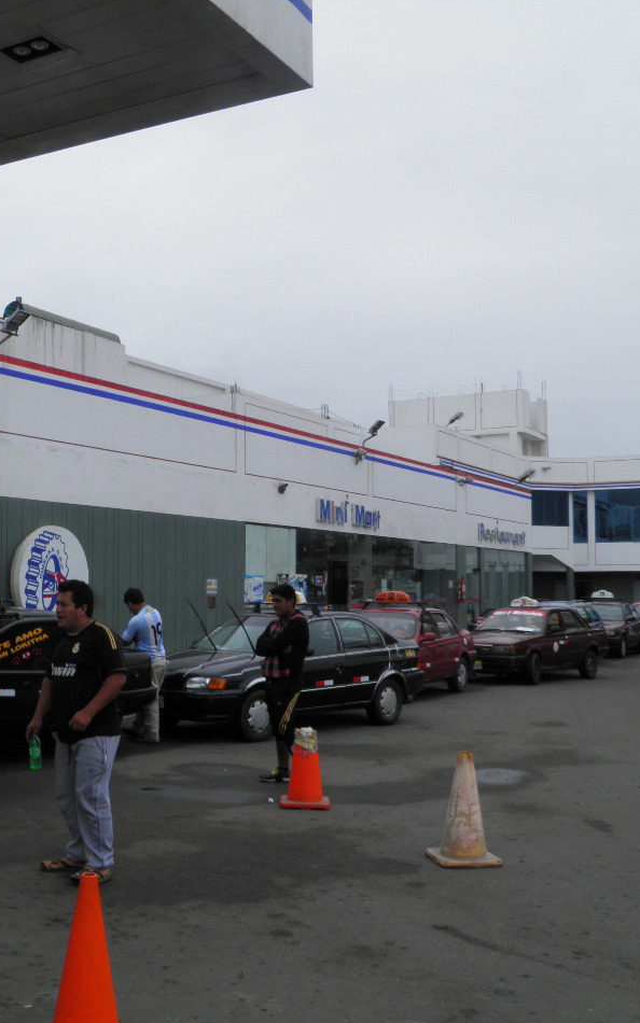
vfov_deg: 49.3
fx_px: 1116
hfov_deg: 31.1
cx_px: 112
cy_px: 509
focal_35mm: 40
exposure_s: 1/250
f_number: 5.7
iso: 50
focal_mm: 4.9
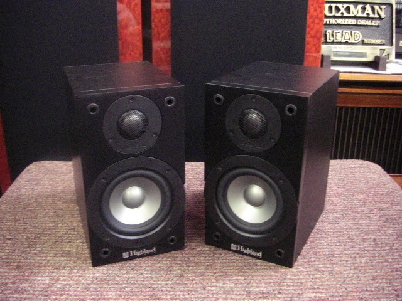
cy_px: 150
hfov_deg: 49.0
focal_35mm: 38
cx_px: 201
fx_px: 441
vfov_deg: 37.7
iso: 800
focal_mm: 6.3
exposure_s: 1/25
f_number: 3.4
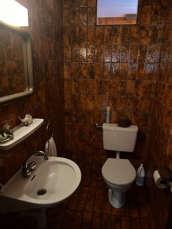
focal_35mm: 26
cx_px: 86
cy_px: 114
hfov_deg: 53.1
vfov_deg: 67.3
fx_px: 172
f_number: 1.6
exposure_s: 1/25
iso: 1000
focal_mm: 5.1
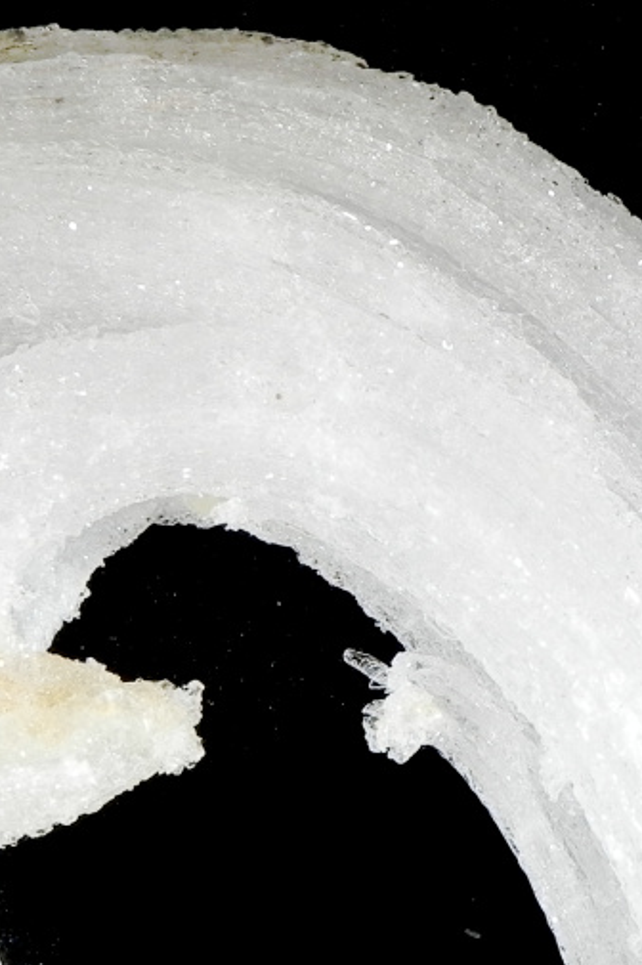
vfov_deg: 9.4
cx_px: 260
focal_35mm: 219
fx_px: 5866
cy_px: 799
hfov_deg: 6.3
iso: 160
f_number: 7.1
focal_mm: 15.1
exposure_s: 1/40
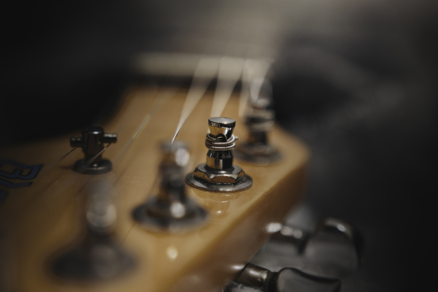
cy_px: 146
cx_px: 219
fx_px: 639
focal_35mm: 52
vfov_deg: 25.8
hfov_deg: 37.9
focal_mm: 35
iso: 640
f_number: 2
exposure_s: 1/25
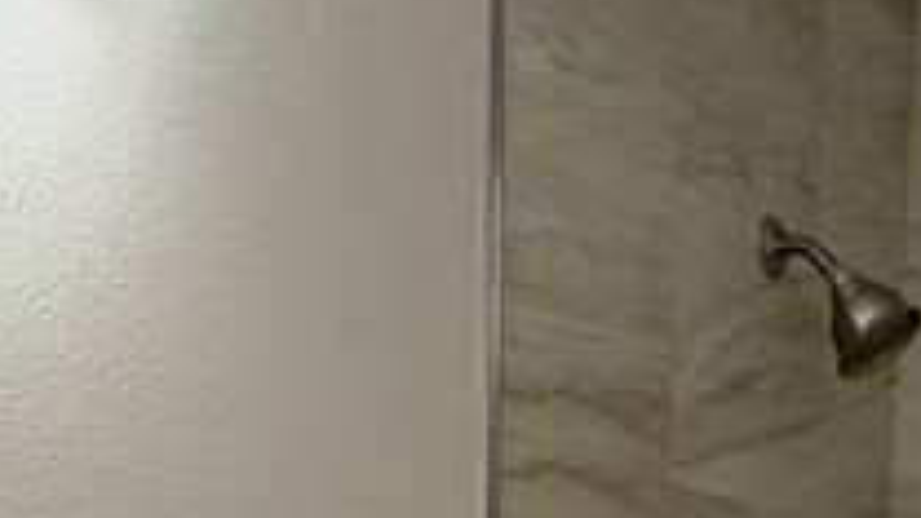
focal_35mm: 75
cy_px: 1169
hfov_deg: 27.5
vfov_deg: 13.0
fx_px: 1832
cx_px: 766
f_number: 2.2
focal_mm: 2.22
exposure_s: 1/121
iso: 250
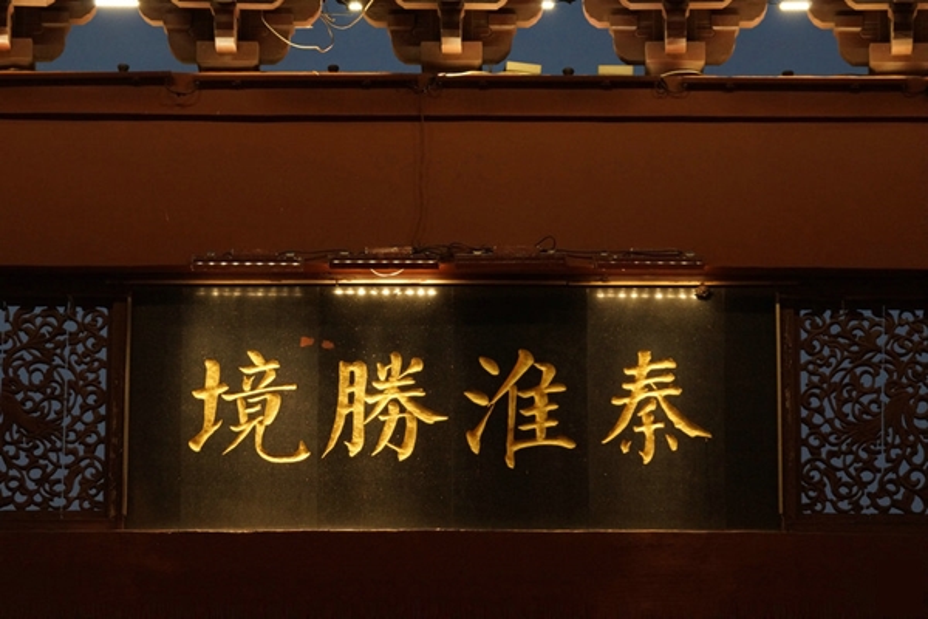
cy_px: 310
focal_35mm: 240
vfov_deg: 5.7
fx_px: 6186
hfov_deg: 8.6
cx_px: 464
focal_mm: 160
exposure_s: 1/80
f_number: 5.6
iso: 3200
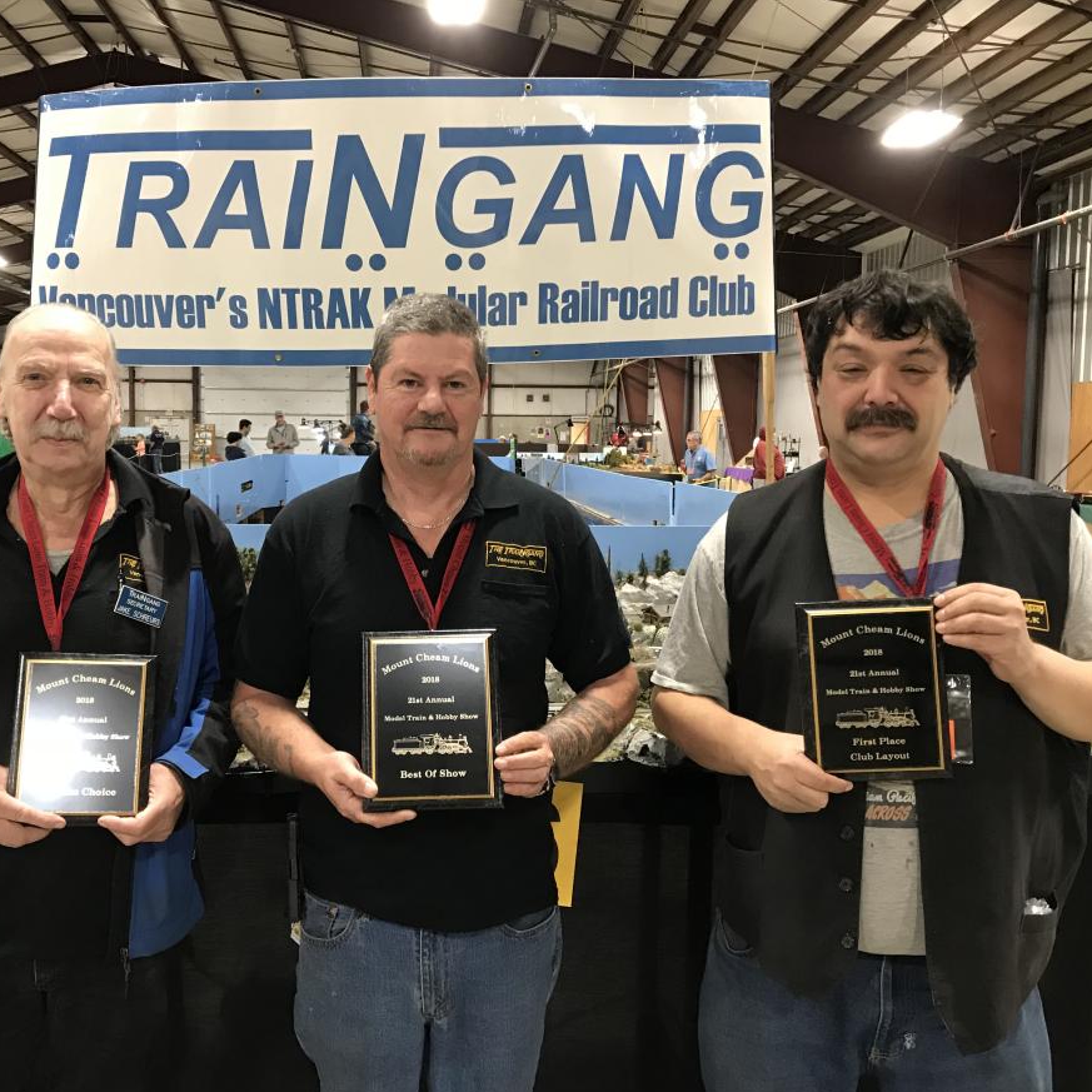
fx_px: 1213
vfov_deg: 48.5
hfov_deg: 48.3
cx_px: 455
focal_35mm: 34
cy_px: 542
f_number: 1.8
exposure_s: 1/15
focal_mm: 3.99
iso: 64
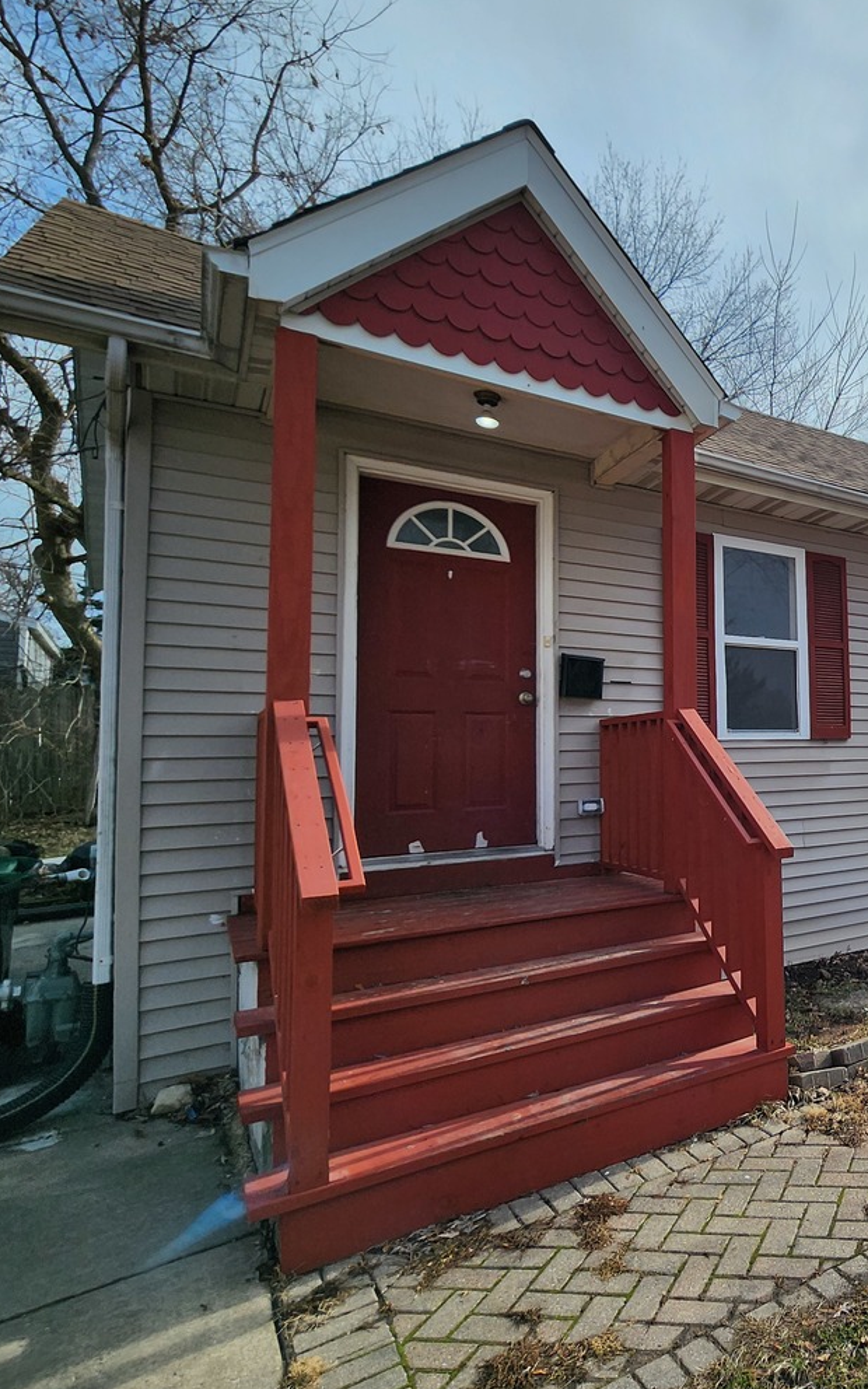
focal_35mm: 20
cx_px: 931
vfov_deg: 85.1
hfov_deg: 46.1
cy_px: 702
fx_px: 757
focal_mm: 2.2
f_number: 2.2
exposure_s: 1/2767
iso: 50
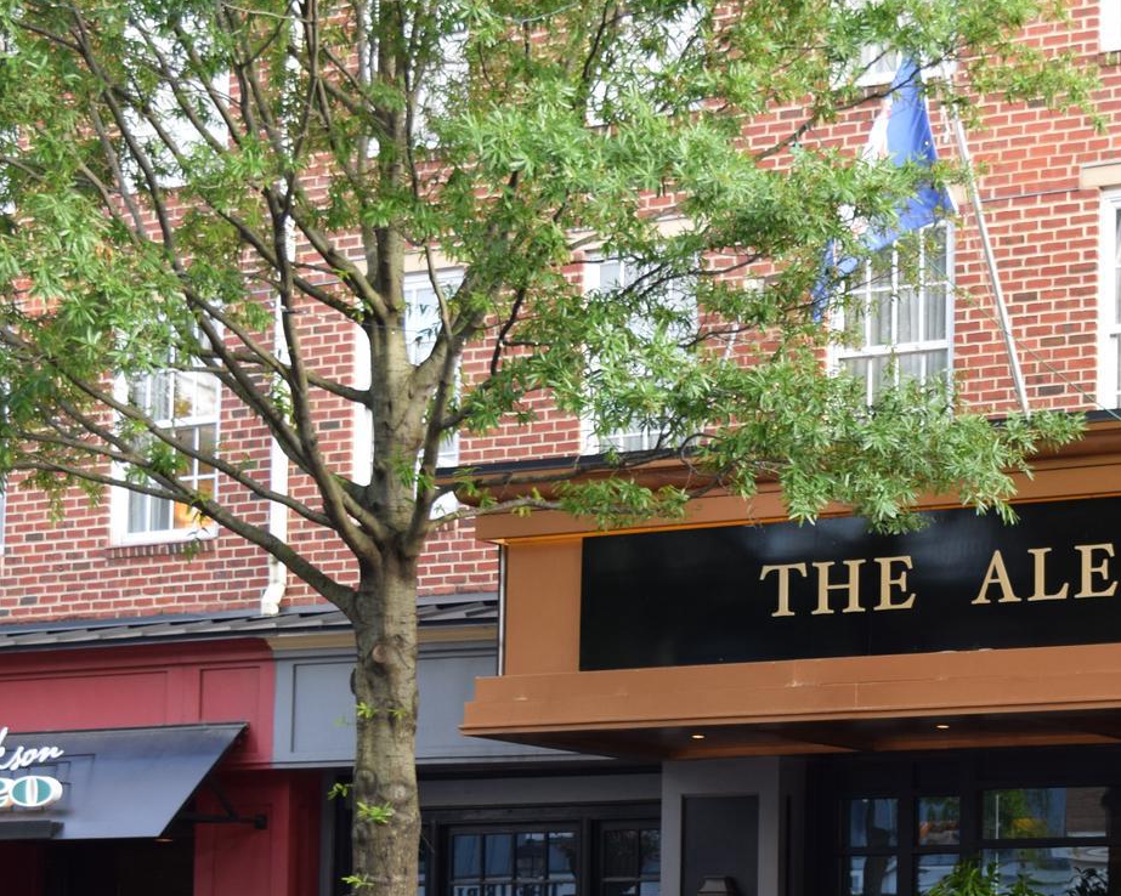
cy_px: 823
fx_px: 3317
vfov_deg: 15.2
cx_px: 989
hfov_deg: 18.9
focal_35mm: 100
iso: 400
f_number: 5
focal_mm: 32
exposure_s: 1/100
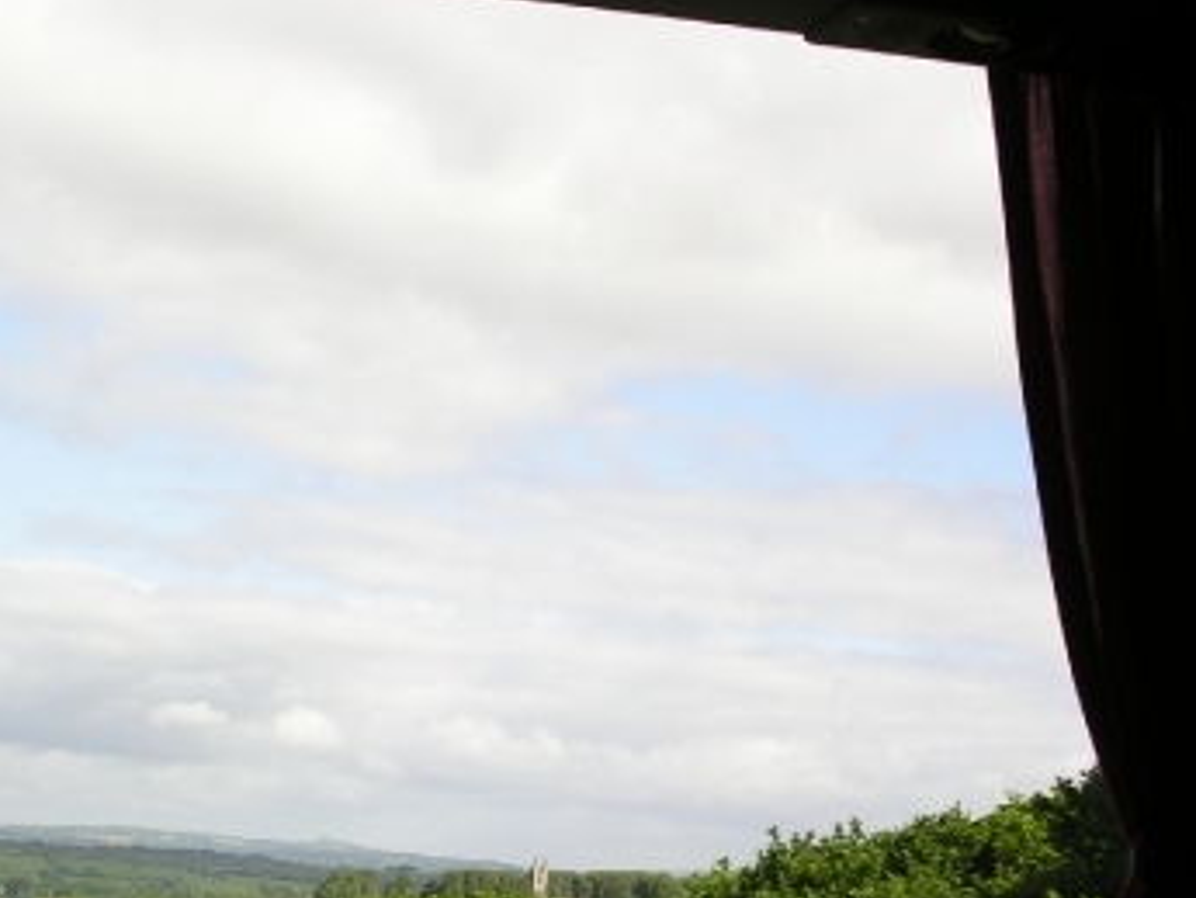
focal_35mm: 66
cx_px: 478
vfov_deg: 22.0
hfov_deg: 29.3
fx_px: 2281
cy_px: 713
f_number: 5.6
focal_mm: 7.8
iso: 100
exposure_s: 1/125
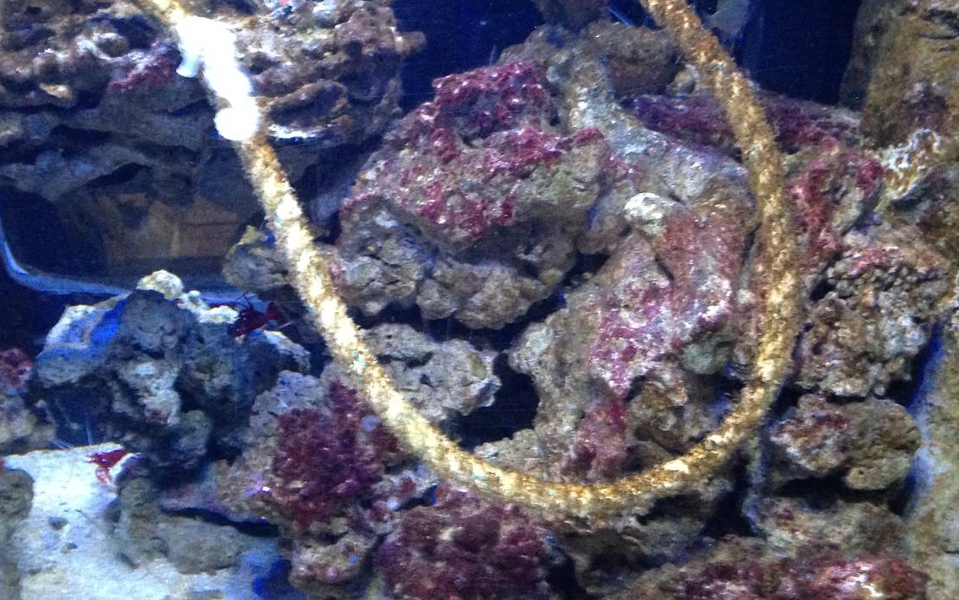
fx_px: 1307
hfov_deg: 40.2
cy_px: 293
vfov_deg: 25.8
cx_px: 407
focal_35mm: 50
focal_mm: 4.12
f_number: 2.4
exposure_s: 1/15
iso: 500
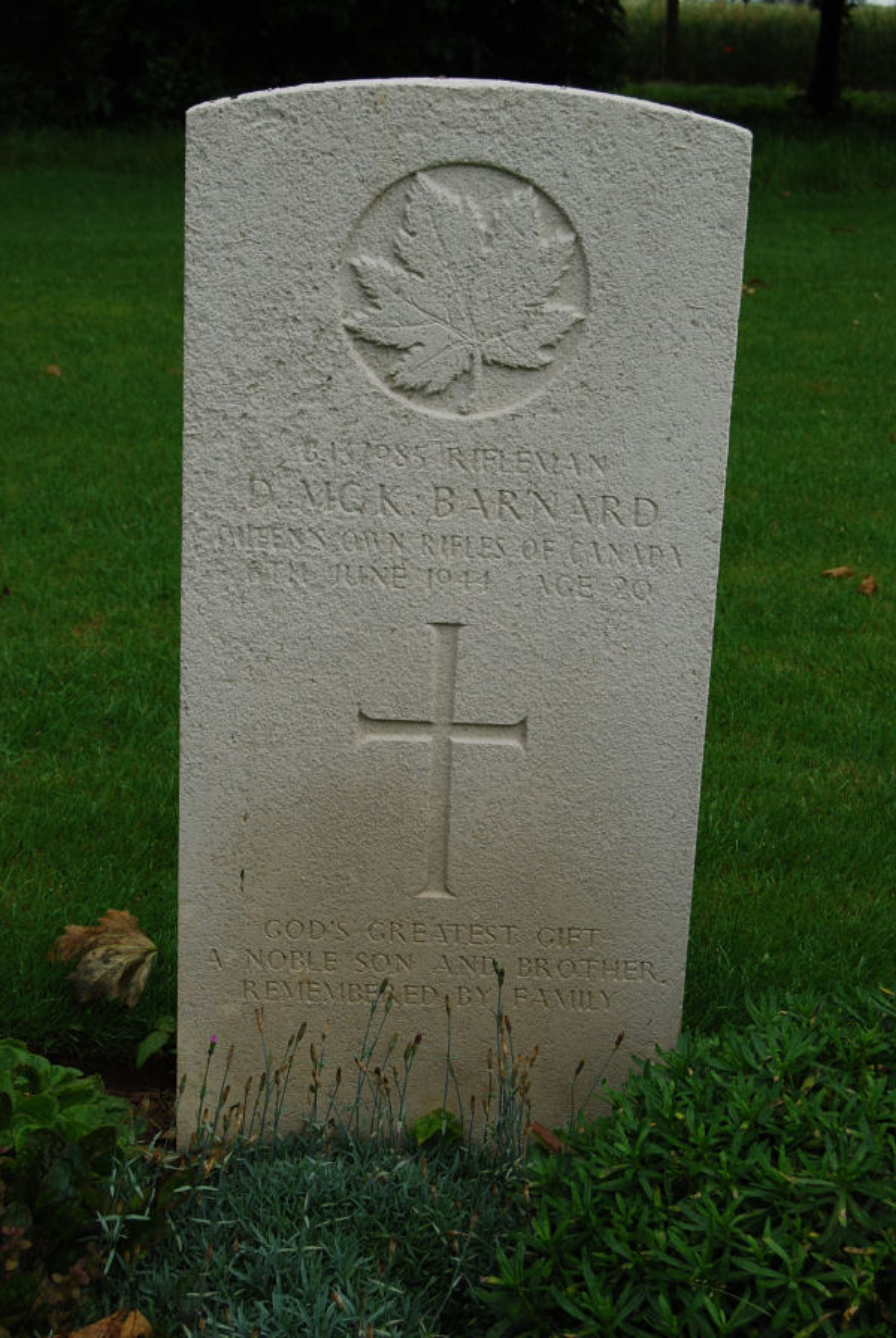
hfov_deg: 22.7
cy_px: 669
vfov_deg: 33.4
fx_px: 2233
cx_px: 448
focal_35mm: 60
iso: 200
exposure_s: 1/200
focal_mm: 40
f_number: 7.1
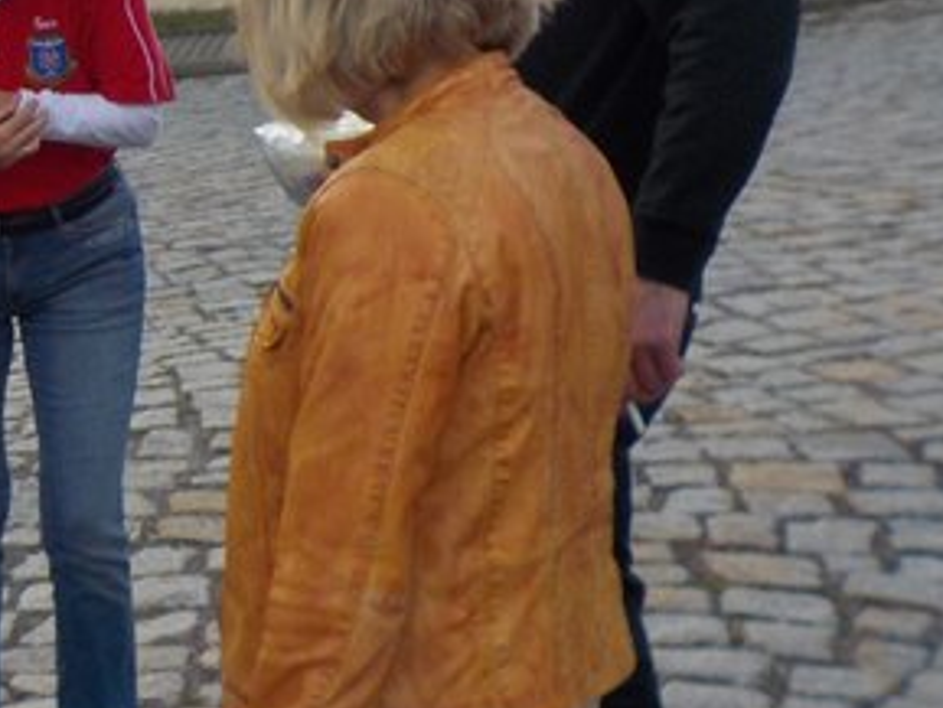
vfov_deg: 17.5
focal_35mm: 83
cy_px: 55
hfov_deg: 20.9
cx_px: -352
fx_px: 2262
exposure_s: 1/400
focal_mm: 4.1
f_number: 3.3
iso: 125
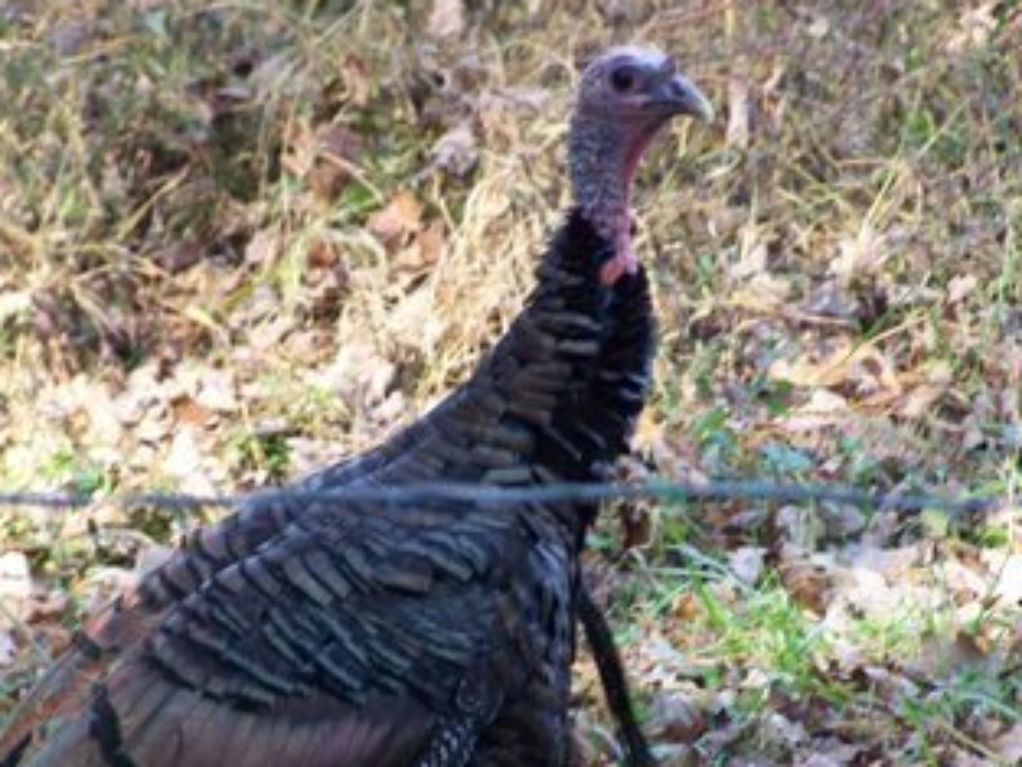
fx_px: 9008
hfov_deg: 6.5
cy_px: 483
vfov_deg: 4.9
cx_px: 503
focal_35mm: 305
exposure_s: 1/160
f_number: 3.2
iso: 200
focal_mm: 39.6
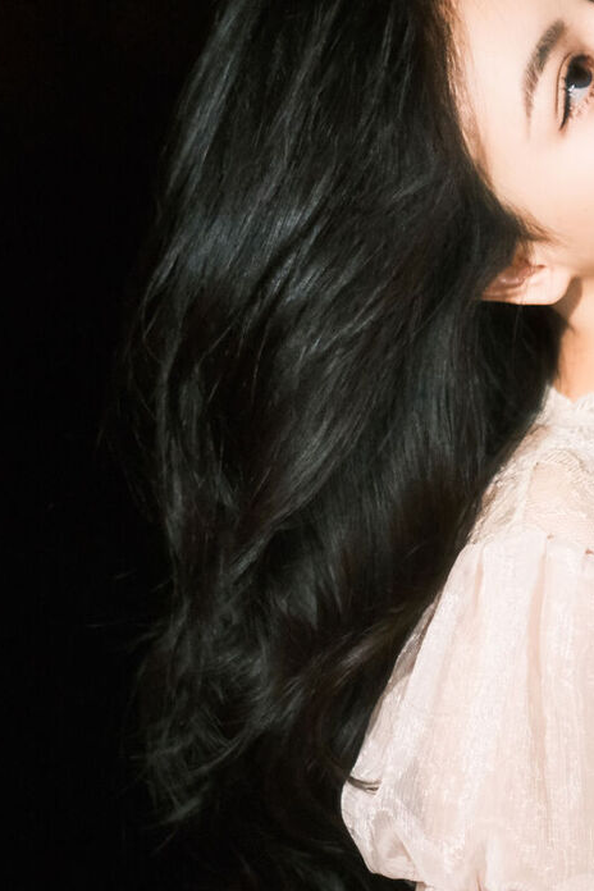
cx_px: 645
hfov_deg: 11.3
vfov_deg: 17.0
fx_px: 2970
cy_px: 342
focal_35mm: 120
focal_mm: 35
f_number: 1.4
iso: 5000
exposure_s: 1/250
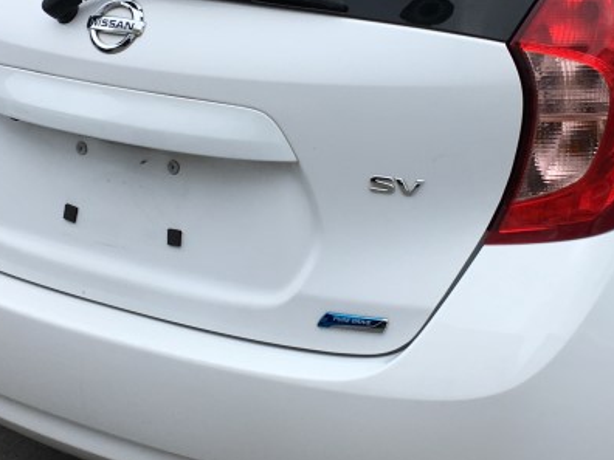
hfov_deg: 26.0
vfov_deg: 19.6
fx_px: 1330
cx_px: 350
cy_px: 172
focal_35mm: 75
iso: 25
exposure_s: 1/827
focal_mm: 4.15
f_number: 2.2
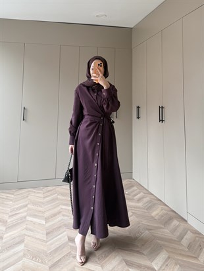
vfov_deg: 71.6
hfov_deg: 56.8
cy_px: 136
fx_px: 188
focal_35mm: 24
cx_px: 102
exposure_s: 1/121
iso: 160
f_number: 1.78
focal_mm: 6.76
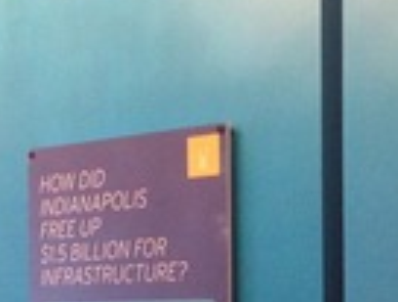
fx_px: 1119
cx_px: 296
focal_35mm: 97
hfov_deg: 20.0
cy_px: 399
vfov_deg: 14.6
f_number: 2.4
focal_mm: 4.12
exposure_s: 1/17
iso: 400
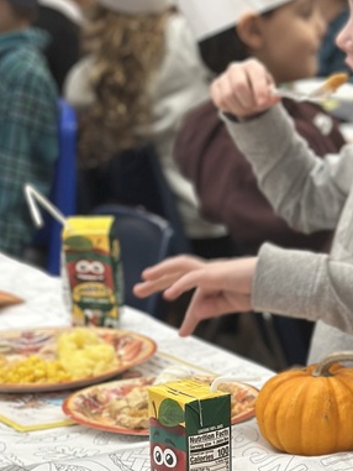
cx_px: 423
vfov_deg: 15.3
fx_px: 1753
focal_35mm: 129
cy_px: 229
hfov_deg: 11.3
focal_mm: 6.86
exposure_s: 1/120
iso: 160
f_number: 1.78
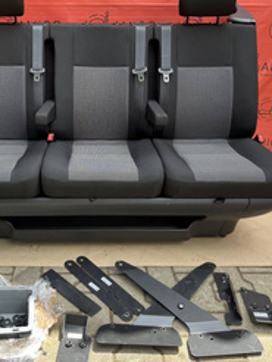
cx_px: 97
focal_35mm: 38
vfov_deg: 48.4
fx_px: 397
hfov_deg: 37.5
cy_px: 132
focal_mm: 5.1
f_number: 1.6
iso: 50
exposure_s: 1/390
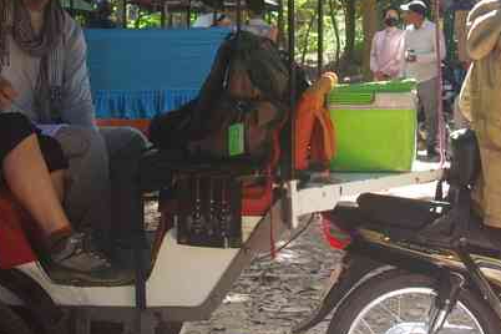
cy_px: 106
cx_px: 255
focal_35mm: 97
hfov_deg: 21.0
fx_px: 1350
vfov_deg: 14.1
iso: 800
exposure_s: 1/50
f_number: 5.6
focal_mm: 26
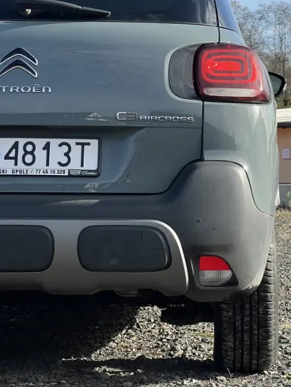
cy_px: 112
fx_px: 1299
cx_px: 201
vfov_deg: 16.9
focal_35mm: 116
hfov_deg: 12.8
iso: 32
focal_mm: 9
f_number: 2.8
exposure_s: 1/424
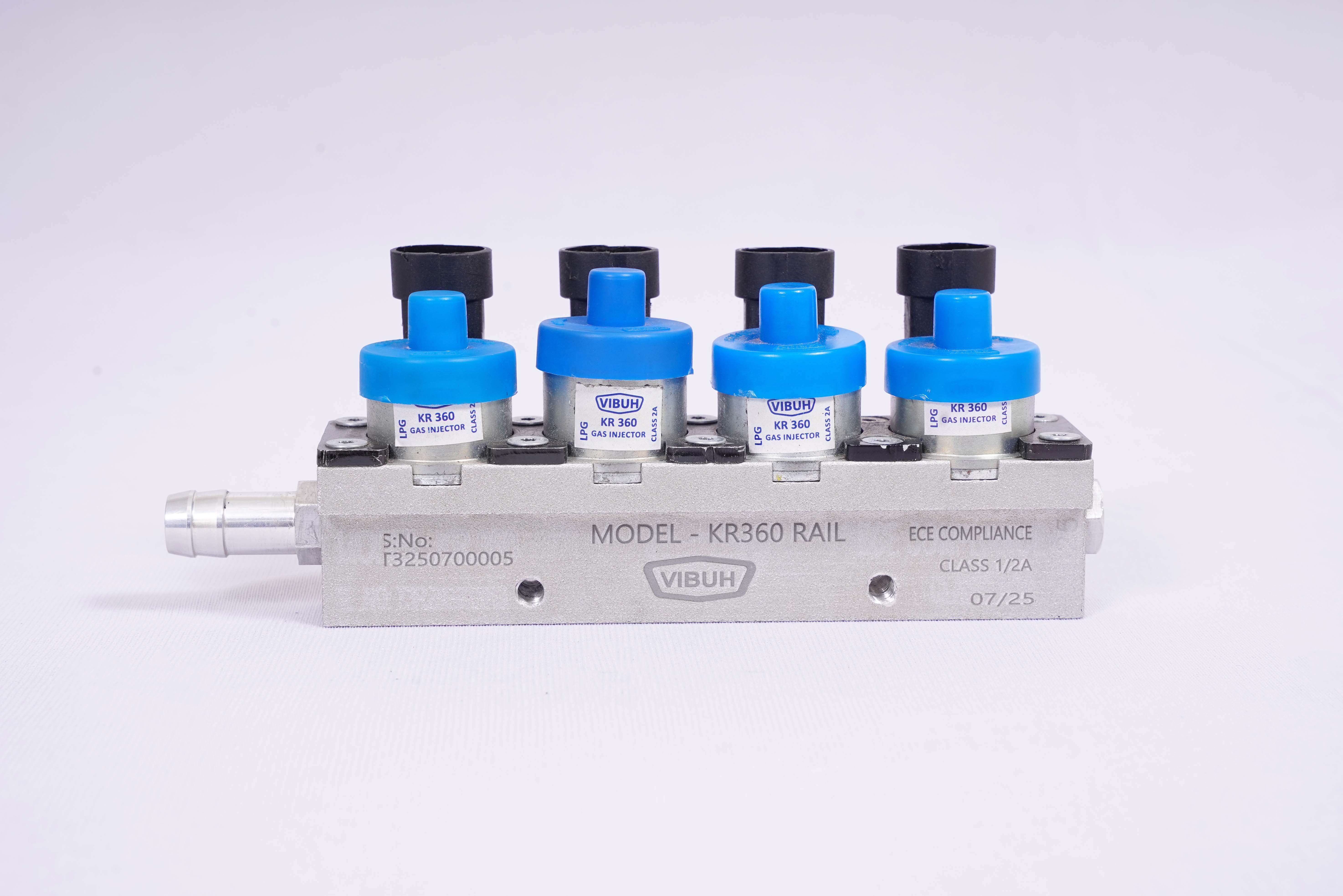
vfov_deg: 19.5
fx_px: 2611
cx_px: 672
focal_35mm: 70
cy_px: 448
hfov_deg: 28.8
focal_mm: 70
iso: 320
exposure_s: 1/160
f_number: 13
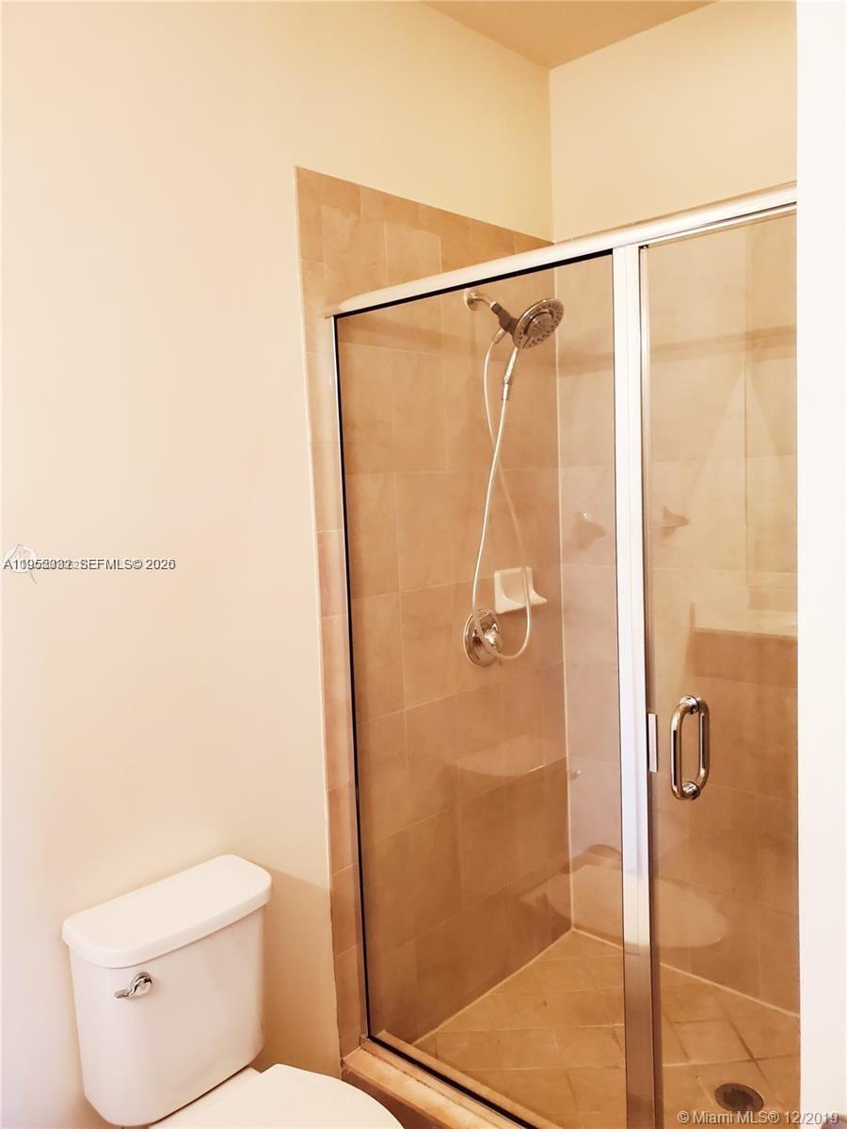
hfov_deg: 53.1
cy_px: 564
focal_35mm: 26
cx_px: 424
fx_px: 848
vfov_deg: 67.3
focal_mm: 4.3
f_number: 2.4
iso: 320
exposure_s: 1/39
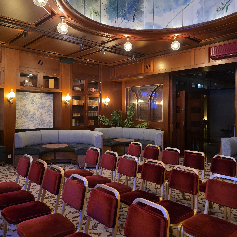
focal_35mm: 29
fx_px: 225
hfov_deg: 55.6
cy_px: 108
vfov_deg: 55.5
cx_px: 113
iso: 1250
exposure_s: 1/101
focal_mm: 6.3
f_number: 1.7
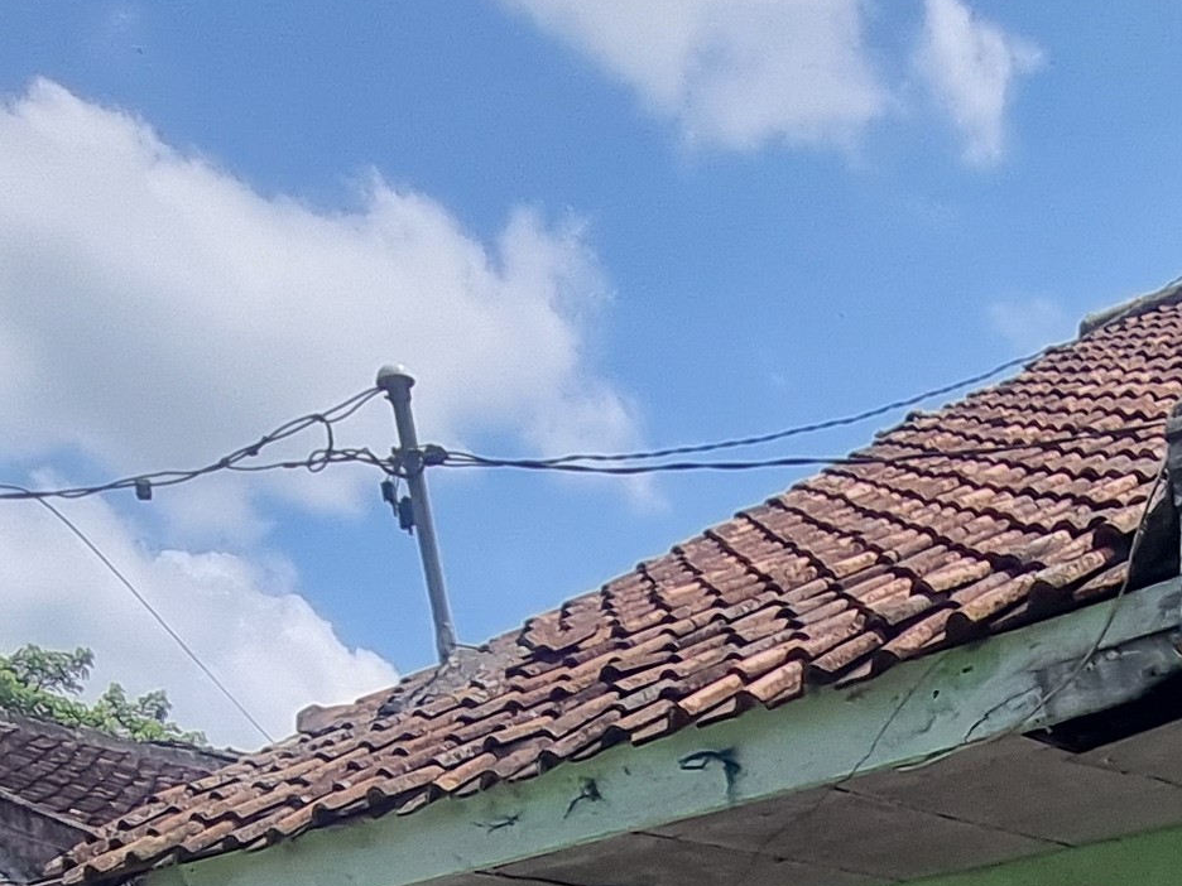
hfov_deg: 33.4
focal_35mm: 56
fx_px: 1912
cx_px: 940
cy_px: 1609
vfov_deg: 19.4
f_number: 2.2
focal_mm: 2.2
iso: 50
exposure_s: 1/1832
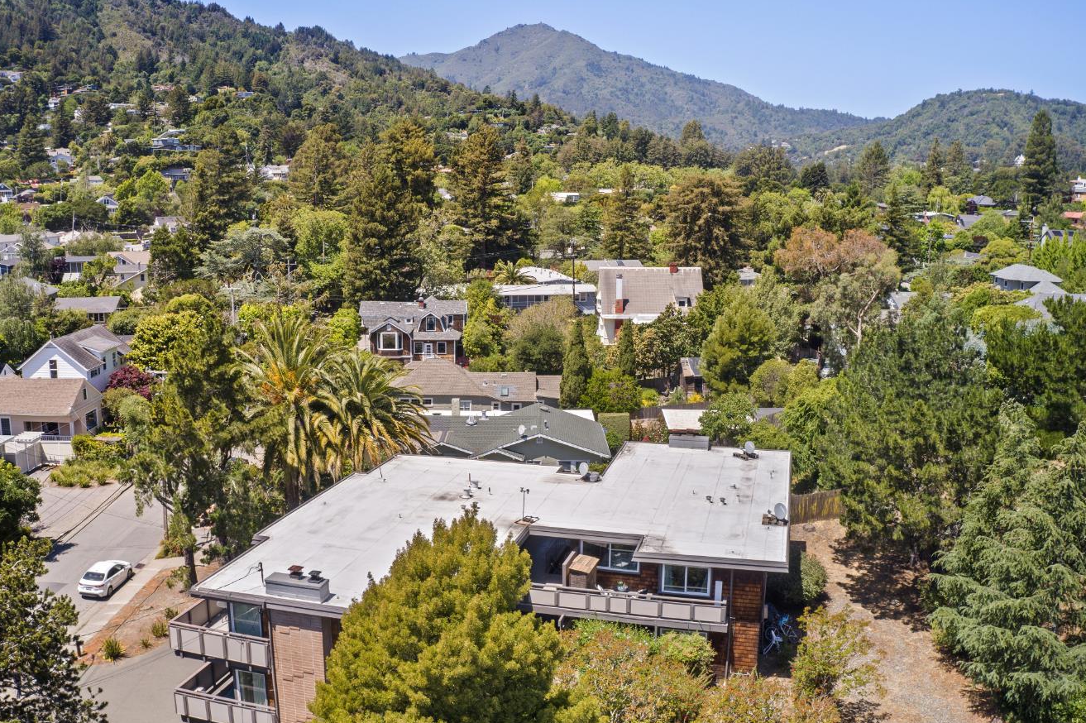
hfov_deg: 58.7
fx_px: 965
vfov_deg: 41.1
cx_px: 509
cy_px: 371
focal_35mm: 32
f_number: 5
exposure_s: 1/30
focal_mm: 10.26
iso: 100
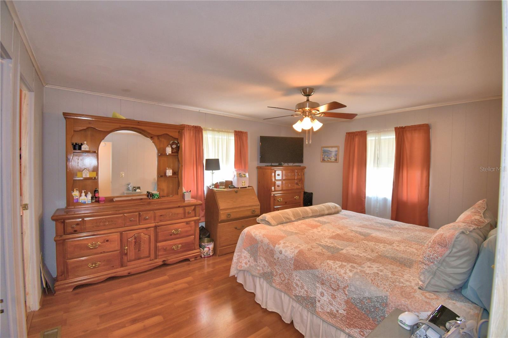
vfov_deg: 77.3
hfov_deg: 100.4
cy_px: 169
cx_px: 254
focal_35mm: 15
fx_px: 212
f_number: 4.5
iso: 200
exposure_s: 1/30
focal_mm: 10
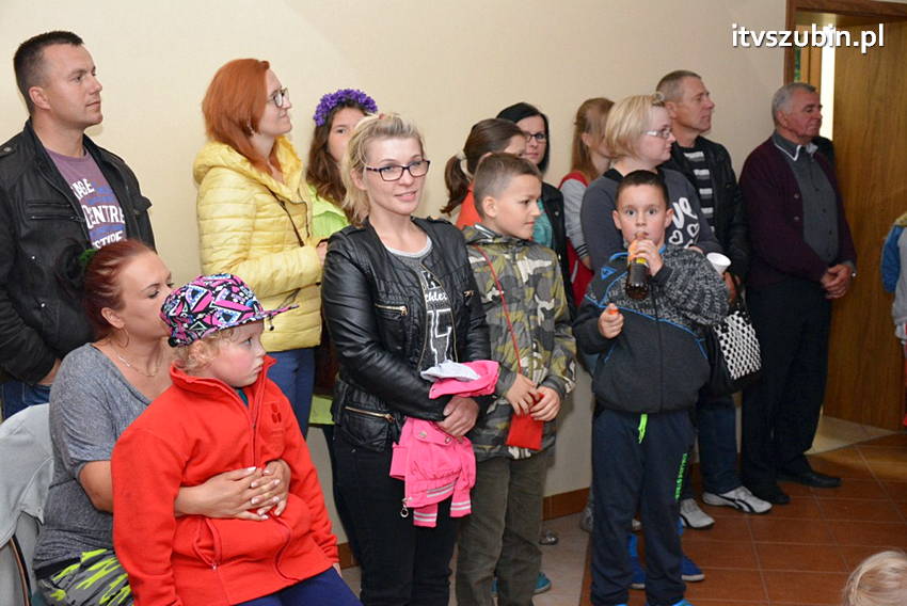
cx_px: 454
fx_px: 1210
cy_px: 303
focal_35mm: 48
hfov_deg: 41.1
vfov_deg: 28.1
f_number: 4.2
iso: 3200
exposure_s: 1/60
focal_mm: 32
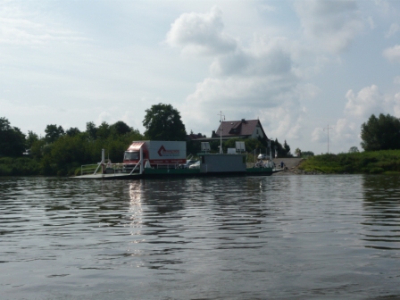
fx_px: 555
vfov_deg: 30.3
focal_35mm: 48
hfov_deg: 39.7
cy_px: 150
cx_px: 200
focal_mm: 7.9
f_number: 10
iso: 100
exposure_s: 1/320
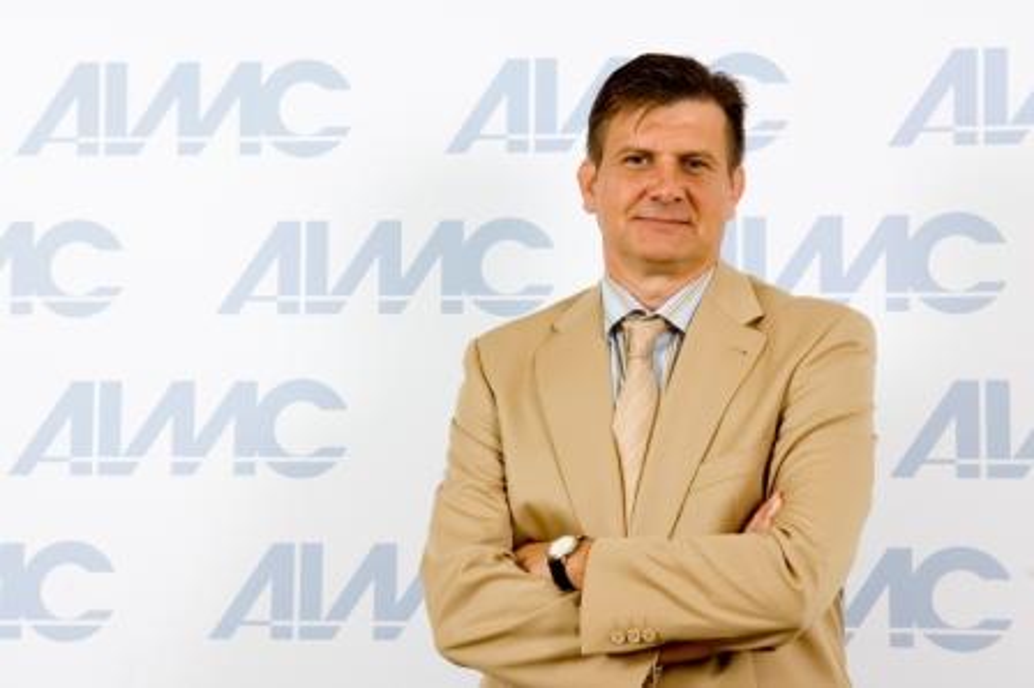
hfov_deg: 24.6
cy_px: 344
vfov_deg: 16.5
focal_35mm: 82
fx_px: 2368
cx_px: 517
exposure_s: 1/125
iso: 200
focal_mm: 55
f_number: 9.5
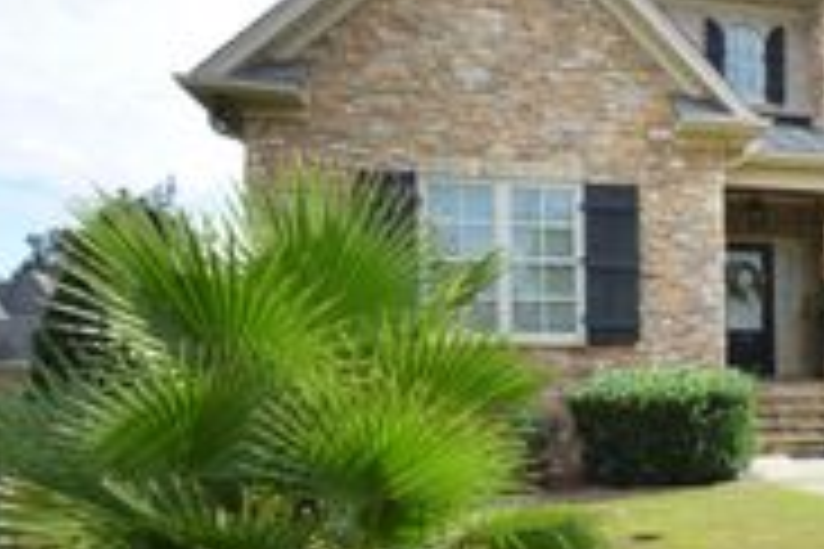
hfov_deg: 39.3
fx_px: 938
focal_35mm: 41
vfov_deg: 32.2
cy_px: 385
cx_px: 896
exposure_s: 1/400
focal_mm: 10
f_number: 10
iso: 800
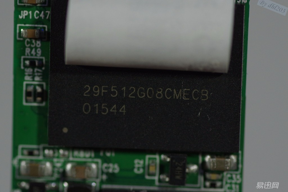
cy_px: 96
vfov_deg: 10.2
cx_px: 144
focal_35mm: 135
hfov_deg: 15.2
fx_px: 1080
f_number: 3.5
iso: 800
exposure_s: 1/60
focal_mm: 90
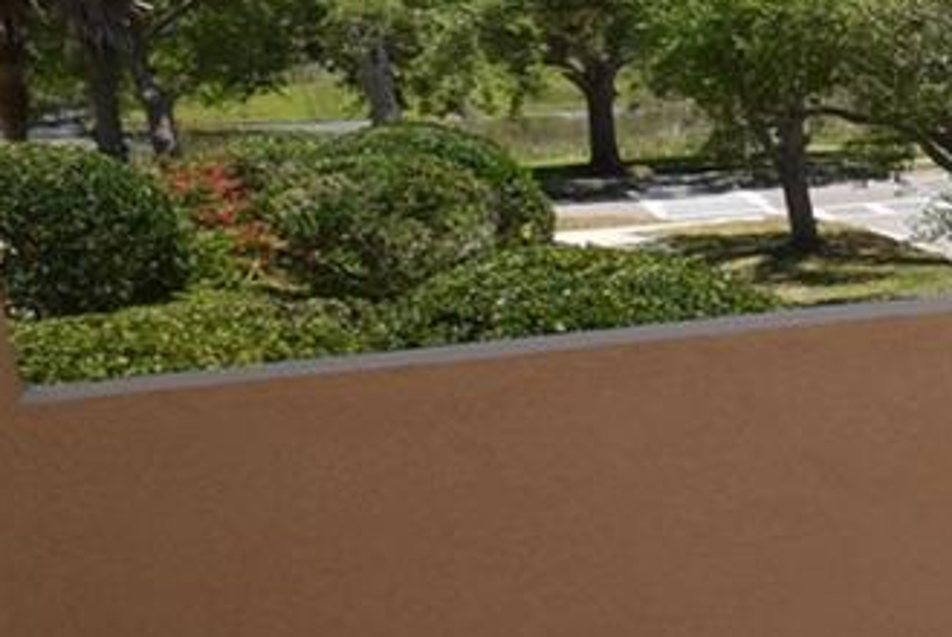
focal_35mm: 73
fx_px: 1932
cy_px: 369
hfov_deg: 17.7
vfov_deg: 18.7
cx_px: 1982
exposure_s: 1/200
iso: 100
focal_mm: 10
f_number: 7.1
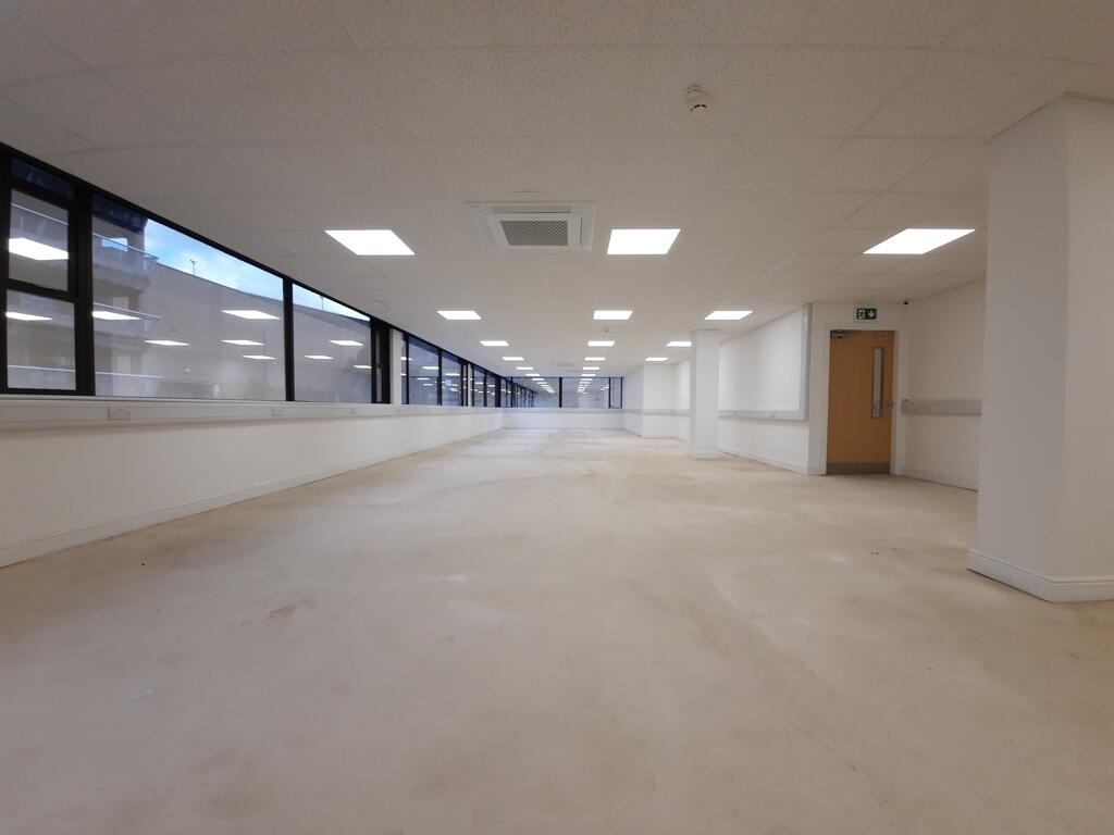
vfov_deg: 89.9
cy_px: 418
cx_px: 557
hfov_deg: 106.2
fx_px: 418
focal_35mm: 13
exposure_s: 1/50
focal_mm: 1.74
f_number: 2.2
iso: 50
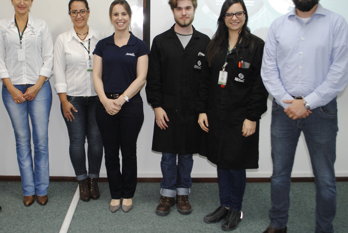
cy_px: 102
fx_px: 387
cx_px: 140
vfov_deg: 33.5
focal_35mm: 40
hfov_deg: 48.1
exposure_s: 1/30
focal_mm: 18
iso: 400
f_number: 3.5
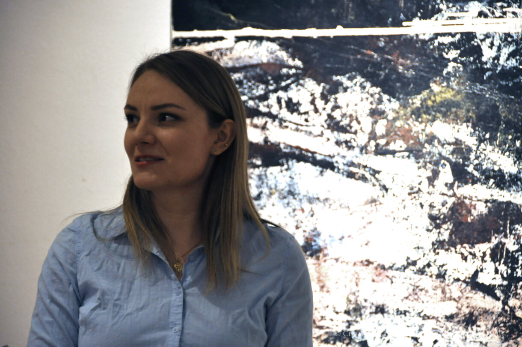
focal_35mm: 202
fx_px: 2932
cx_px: 261
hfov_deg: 10.2
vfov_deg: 6.8
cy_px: 174
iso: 800
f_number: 5.6
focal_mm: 135
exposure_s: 1/30
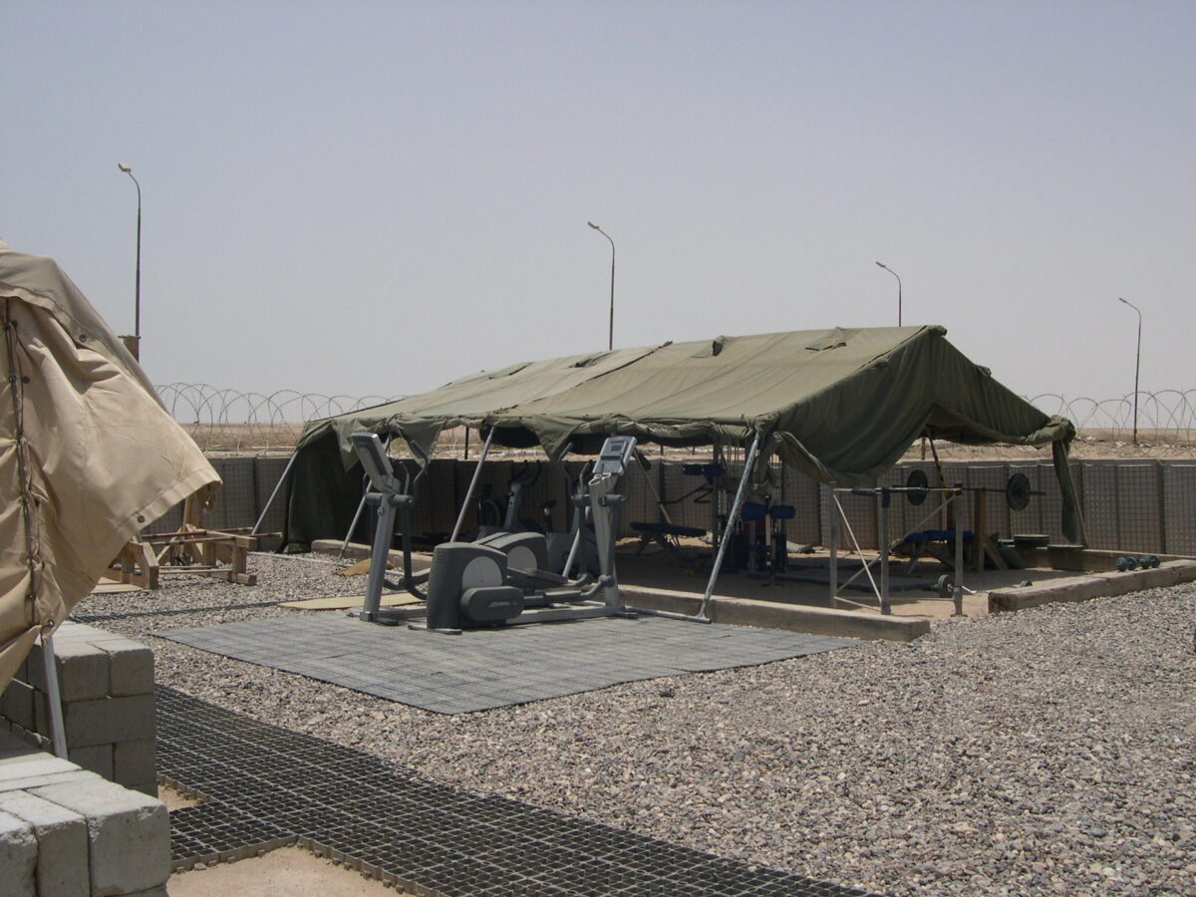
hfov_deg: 49.0
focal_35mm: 38
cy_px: 448
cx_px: 598
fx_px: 1313
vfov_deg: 37.7
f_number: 7.6
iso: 100
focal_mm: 8
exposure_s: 1/358
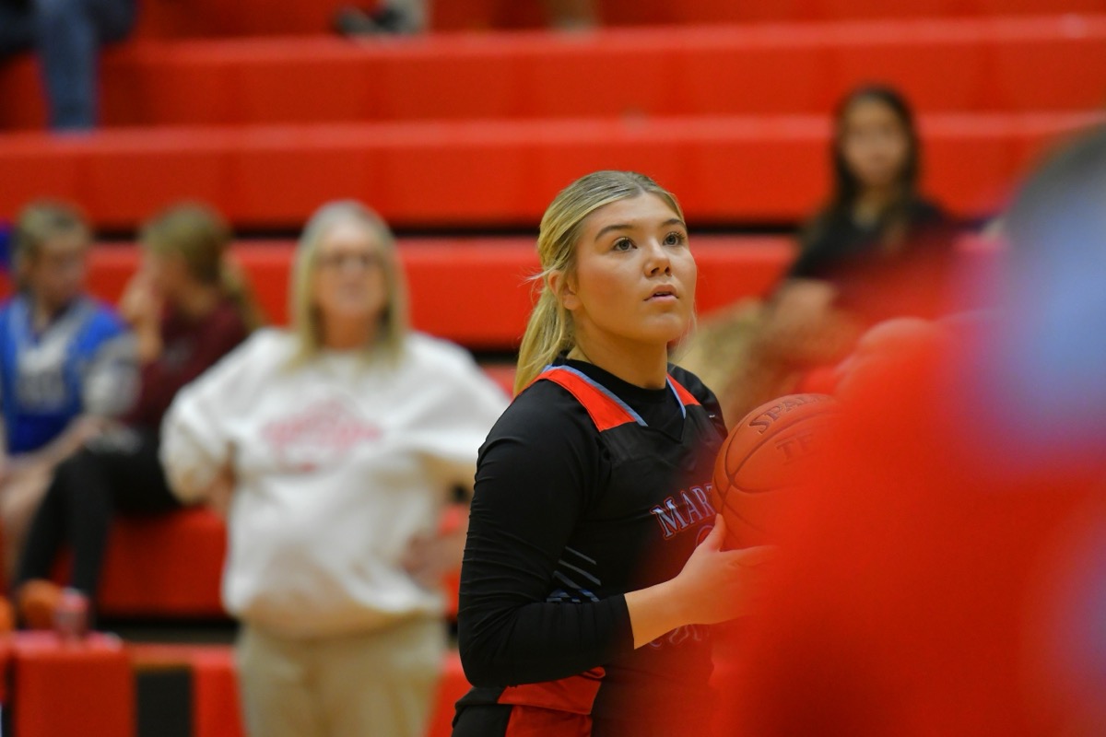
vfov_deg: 4.6
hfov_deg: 6.9
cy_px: 368
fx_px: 9216
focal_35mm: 300
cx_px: 553
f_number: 2.8
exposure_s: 1/800
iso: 2000
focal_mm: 200
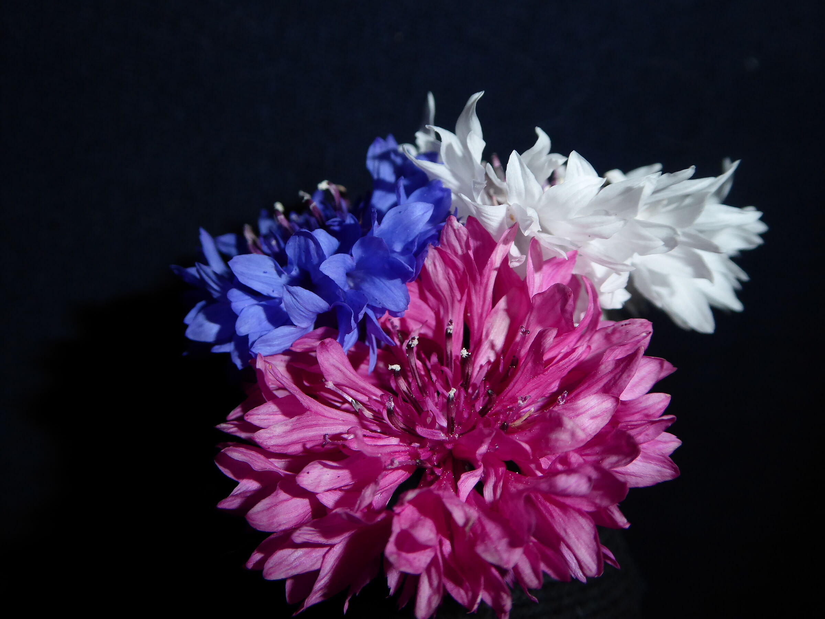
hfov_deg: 44.8
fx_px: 1001
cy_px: 310
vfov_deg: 34.3
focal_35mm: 42
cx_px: 412
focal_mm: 7.2
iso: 160
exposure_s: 1/60
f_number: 3.8
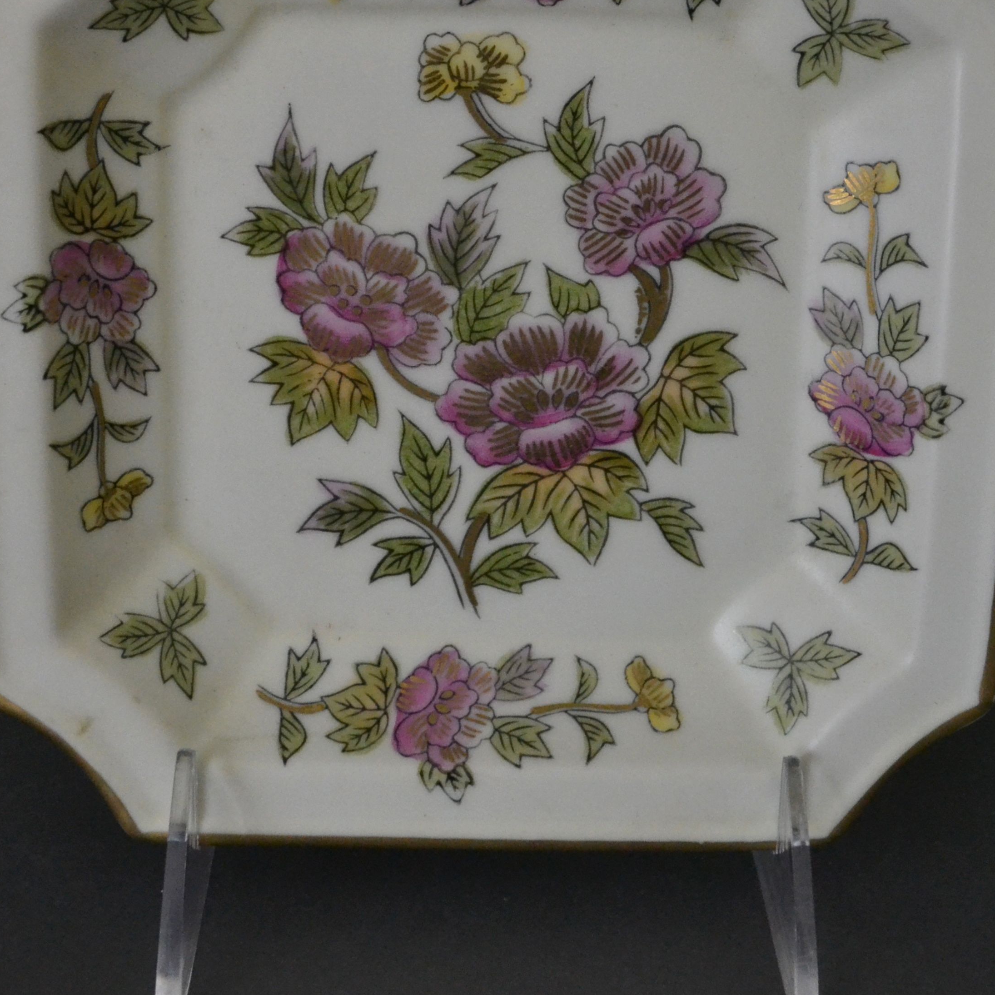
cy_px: 366
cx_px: 504
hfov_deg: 29.1
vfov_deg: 28.9
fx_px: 1919
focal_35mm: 59
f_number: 5.6
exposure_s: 1/80
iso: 2200
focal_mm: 22
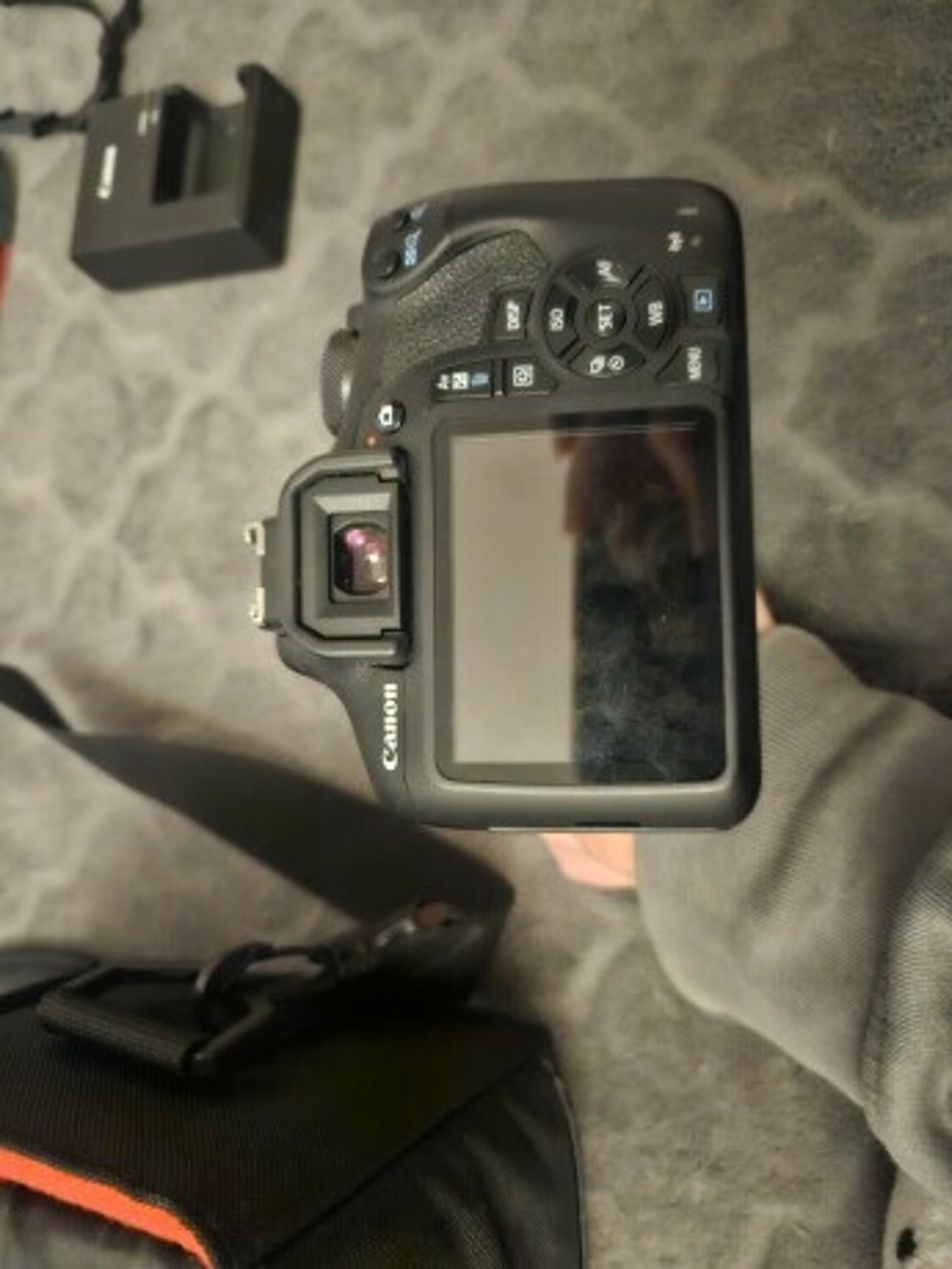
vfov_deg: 73.9
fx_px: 843
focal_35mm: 23
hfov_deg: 58.9
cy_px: 634
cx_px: 476
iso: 1600
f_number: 1.8
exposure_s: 1/16.7
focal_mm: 5.4
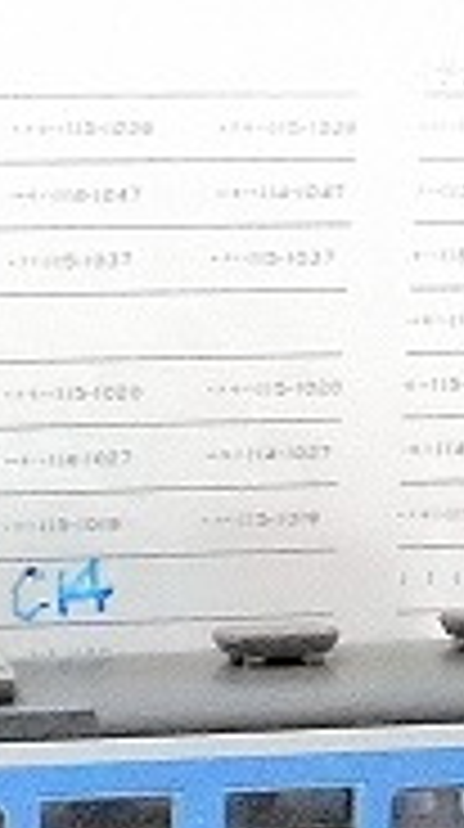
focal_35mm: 249
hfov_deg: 4.8
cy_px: 313
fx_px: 5466
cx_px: -509
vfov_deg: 8.7
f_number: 4.5
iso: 3200
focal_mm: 10.7
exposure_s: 1/40
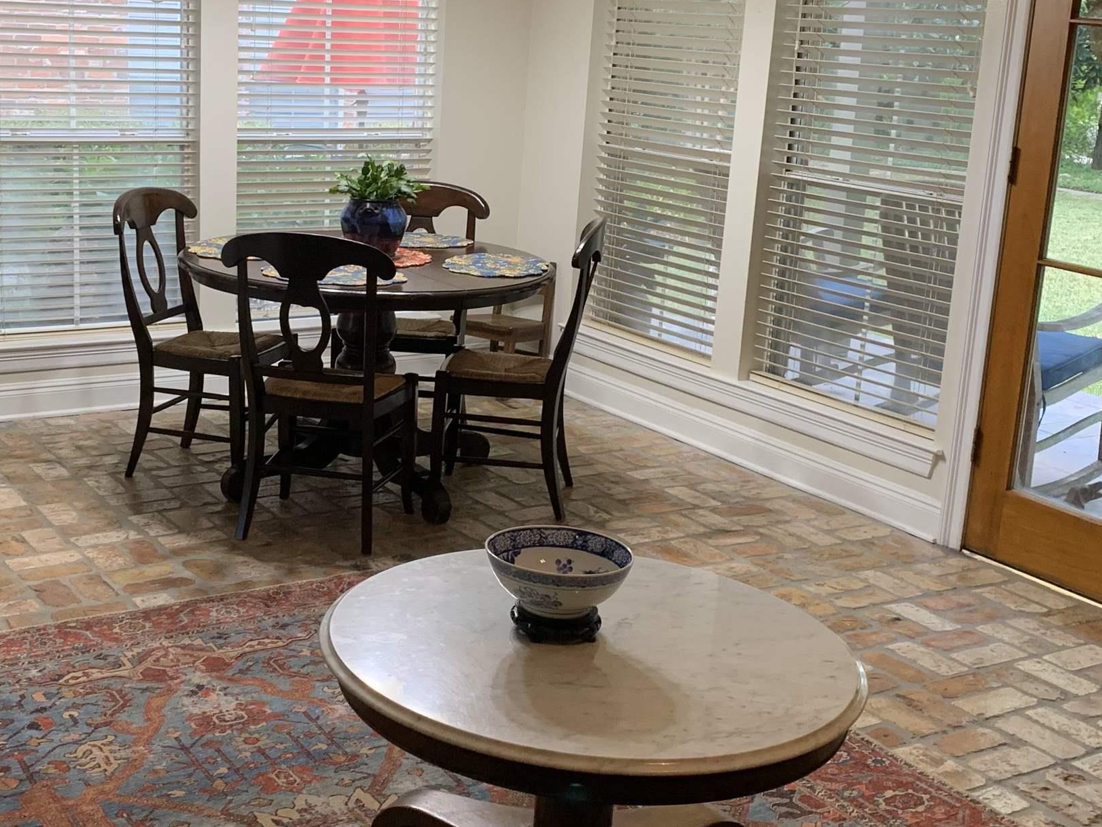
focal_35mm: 49
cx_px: 413
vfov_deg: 29.7
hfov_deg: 38.7
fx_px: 1560
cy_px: 375
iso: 100
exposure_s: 1/60
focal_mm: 4.25
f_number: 1.8
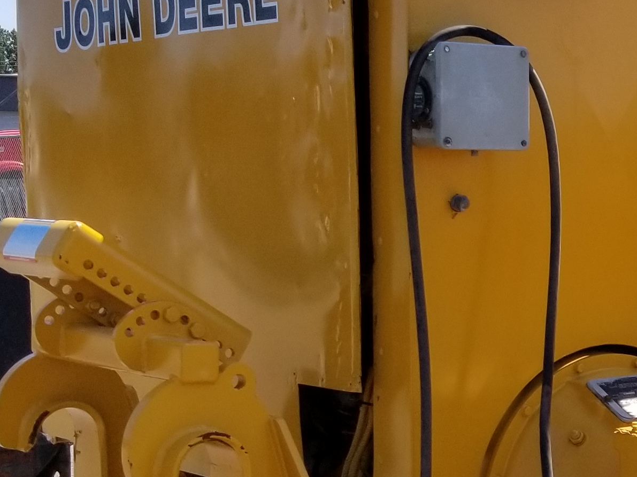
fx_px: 1619
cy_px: 412
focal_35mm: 88
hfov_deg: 20.6
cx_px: 795
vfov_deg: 16.6
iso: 50
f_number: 1.7
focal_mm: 4.25
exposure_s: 1/1928
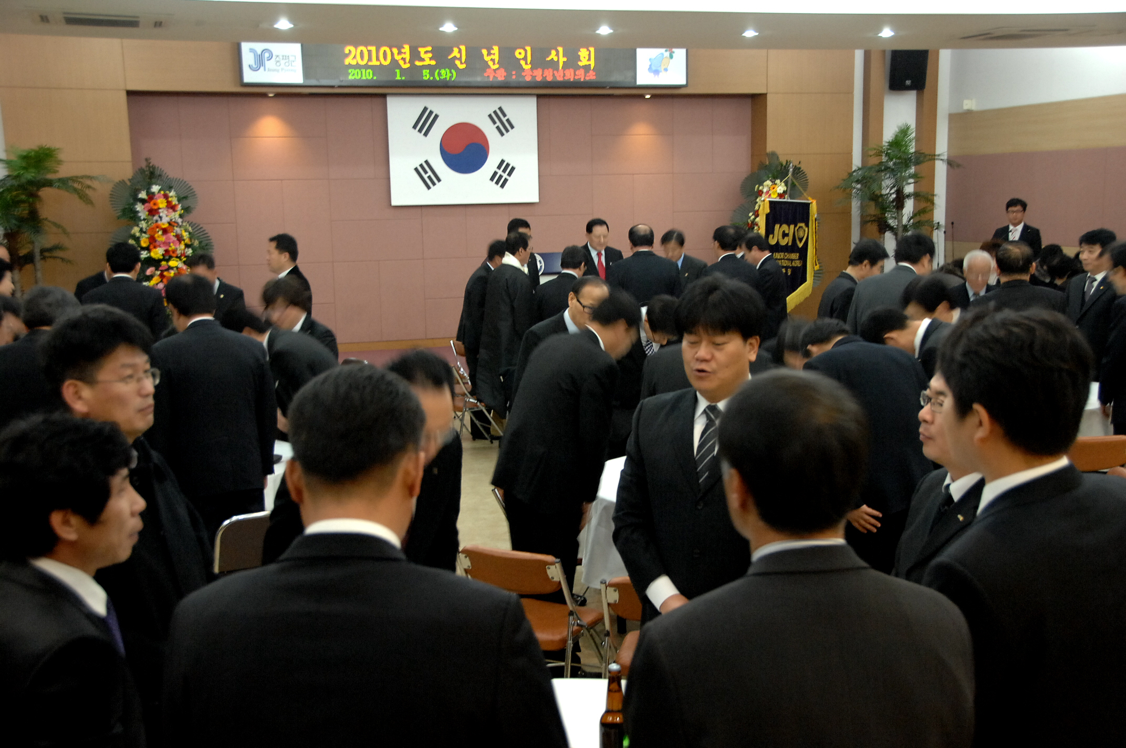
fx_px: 1312
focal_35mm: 42
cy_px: 374
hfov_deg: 46.4
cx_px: 563
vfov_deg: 31.8
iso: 800
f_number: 4
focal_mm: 28
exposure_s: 1/20
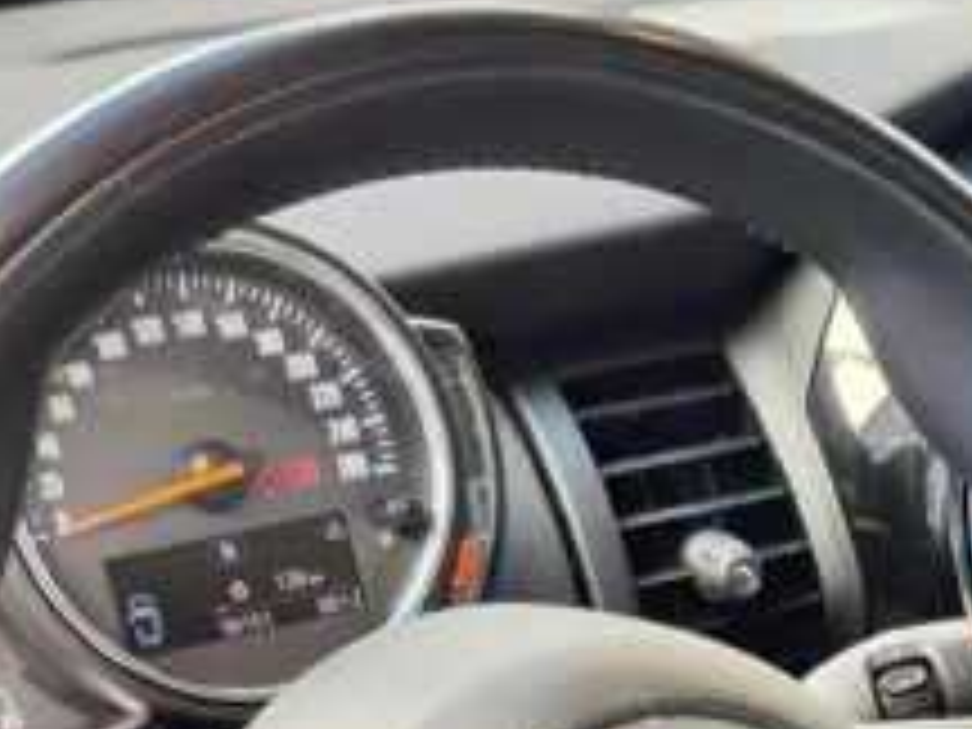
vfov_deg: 15.8
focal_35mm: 85
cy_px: 1134
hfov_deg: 22.4
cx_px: 891
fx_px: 2387
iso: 187
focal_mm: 7.01
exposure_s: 1/100
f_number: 1.69
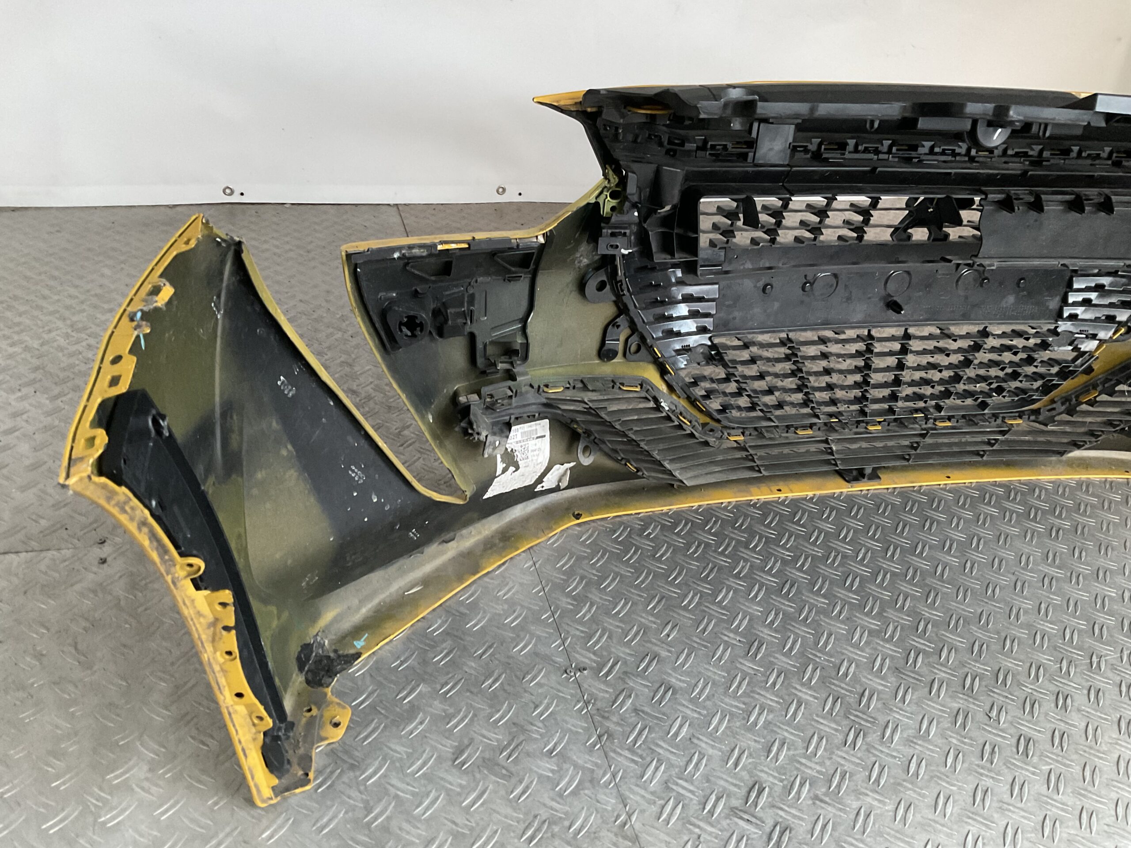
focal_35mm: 29
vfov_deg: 48.2
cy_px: 424
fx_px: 948
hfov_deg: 61.7
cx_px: 566
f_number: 1.8
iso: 250
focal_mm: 3
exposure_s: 1/25
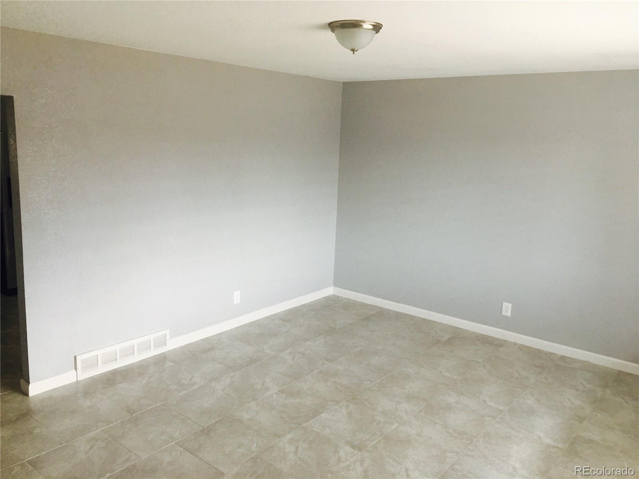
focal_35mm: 29
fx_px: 535
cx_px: 320
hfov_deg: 61.7
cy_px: 240
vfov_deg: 48.2
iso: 40
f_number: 2.2
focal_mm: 4.15
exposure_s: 1/30
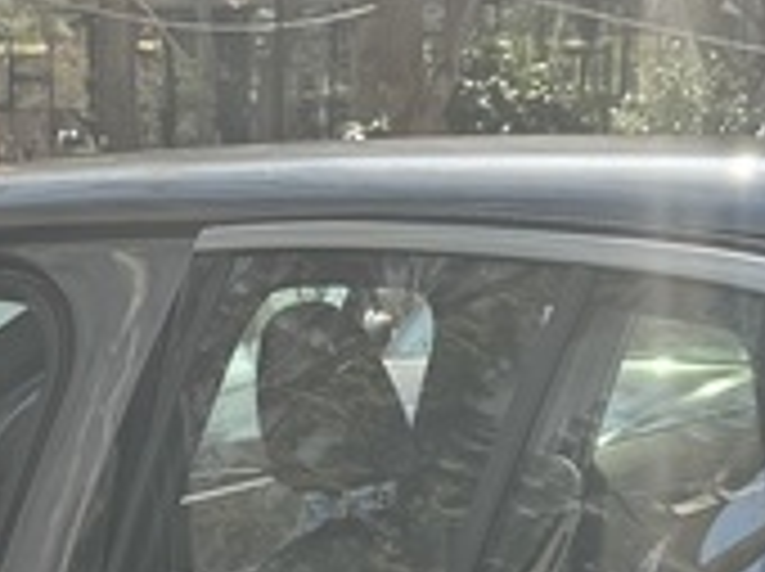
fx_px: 2494
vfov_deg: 12.4
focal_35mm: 113
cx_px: 225
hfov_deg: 17.4
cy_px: 869
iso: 80
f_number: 1.78
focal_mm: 6.76
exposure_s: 1/842
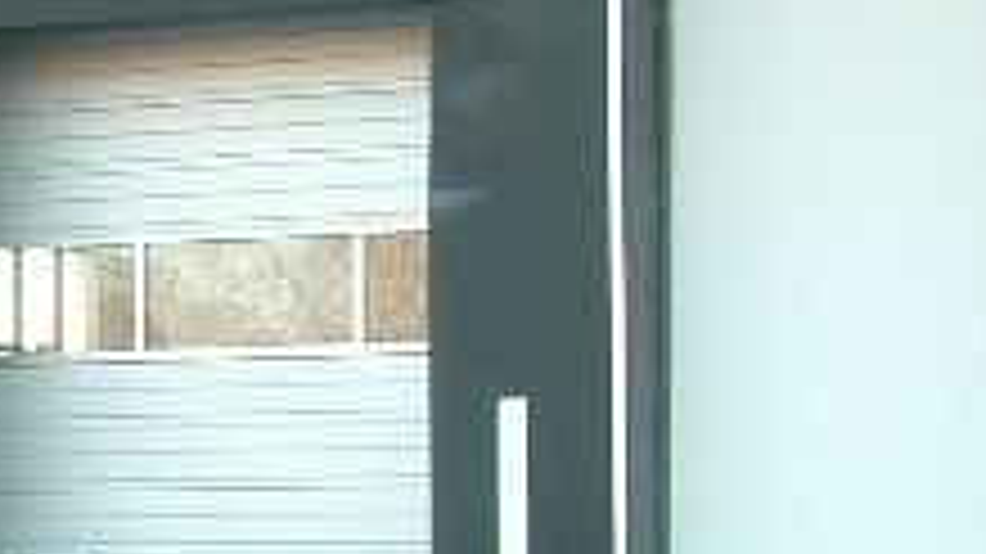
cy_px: 892
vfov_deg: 7.6
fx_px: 4077
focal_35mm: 156
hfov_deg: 13.2
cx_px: -396
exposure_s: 1/100
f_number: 3.1
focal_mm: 8.2
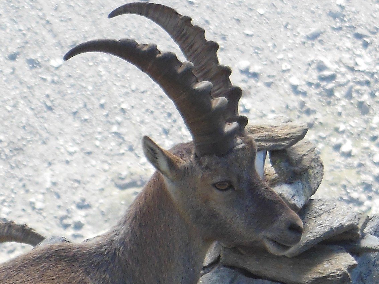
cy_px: 281
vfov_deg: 3.2
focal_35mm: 467
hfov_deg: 4.2
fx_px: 5110
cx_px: 75
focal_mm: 39.3
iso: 200
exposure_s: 1/250
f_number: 5.9
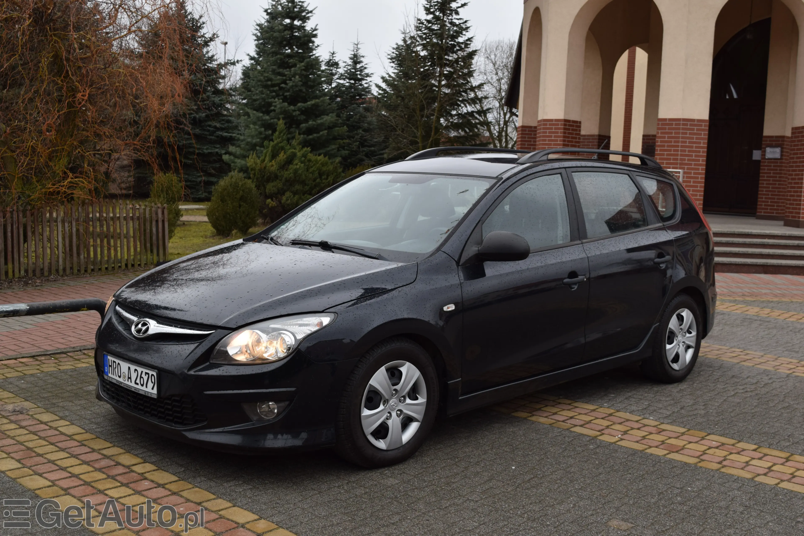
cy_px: 268
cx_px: 402
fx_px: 904
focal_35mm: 40
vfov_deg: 33.0
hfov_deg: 47.9
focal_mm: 27
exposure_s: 1/160
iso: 400
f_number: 7.1
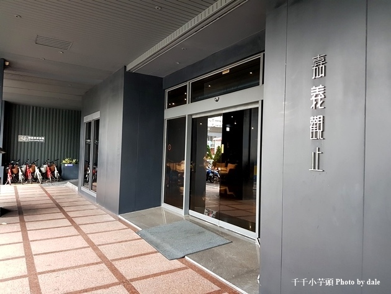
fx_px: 294
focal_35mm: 26
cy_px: 147
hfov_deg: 67.3
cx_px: 196
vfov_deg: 53.1
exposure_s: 1/14
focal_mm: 4.3
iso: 200
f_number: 1.7
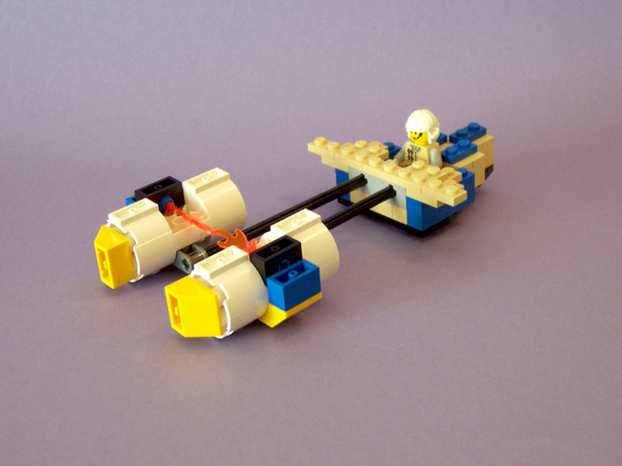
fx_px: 1006
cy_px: 233
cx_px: 311
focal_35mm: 56
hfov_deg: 34.3
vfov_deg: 26.1
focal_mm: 9.3
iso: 160
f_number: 3.4
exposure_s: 1/25
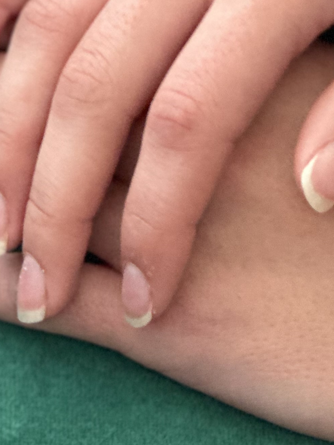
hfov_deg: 6.3
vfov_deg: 8.4
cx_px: 206
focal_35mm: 235
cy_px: 41
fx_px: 3023
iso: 320
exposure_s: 1/24
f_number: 2.8
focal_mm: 9
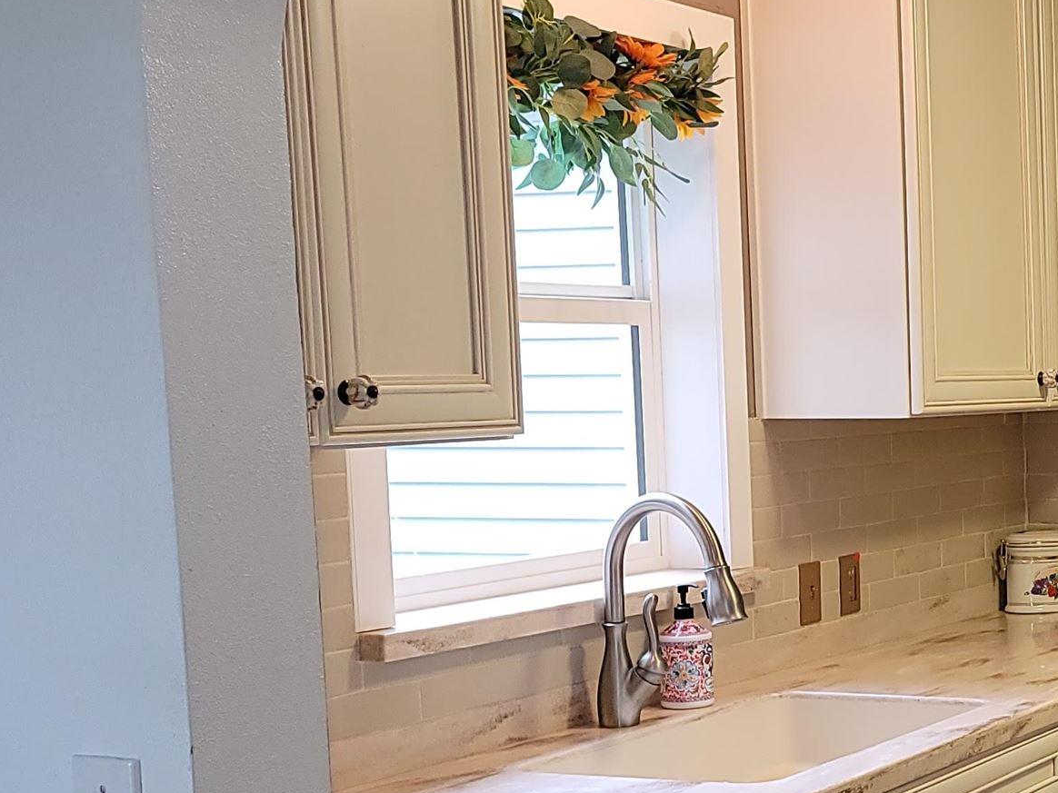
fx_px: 2017
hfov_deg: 26.0
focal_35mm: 66
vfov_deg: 22.1
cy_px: 556
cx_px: 1293
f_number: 1.8
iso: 125
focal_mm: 7
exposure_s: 1/60
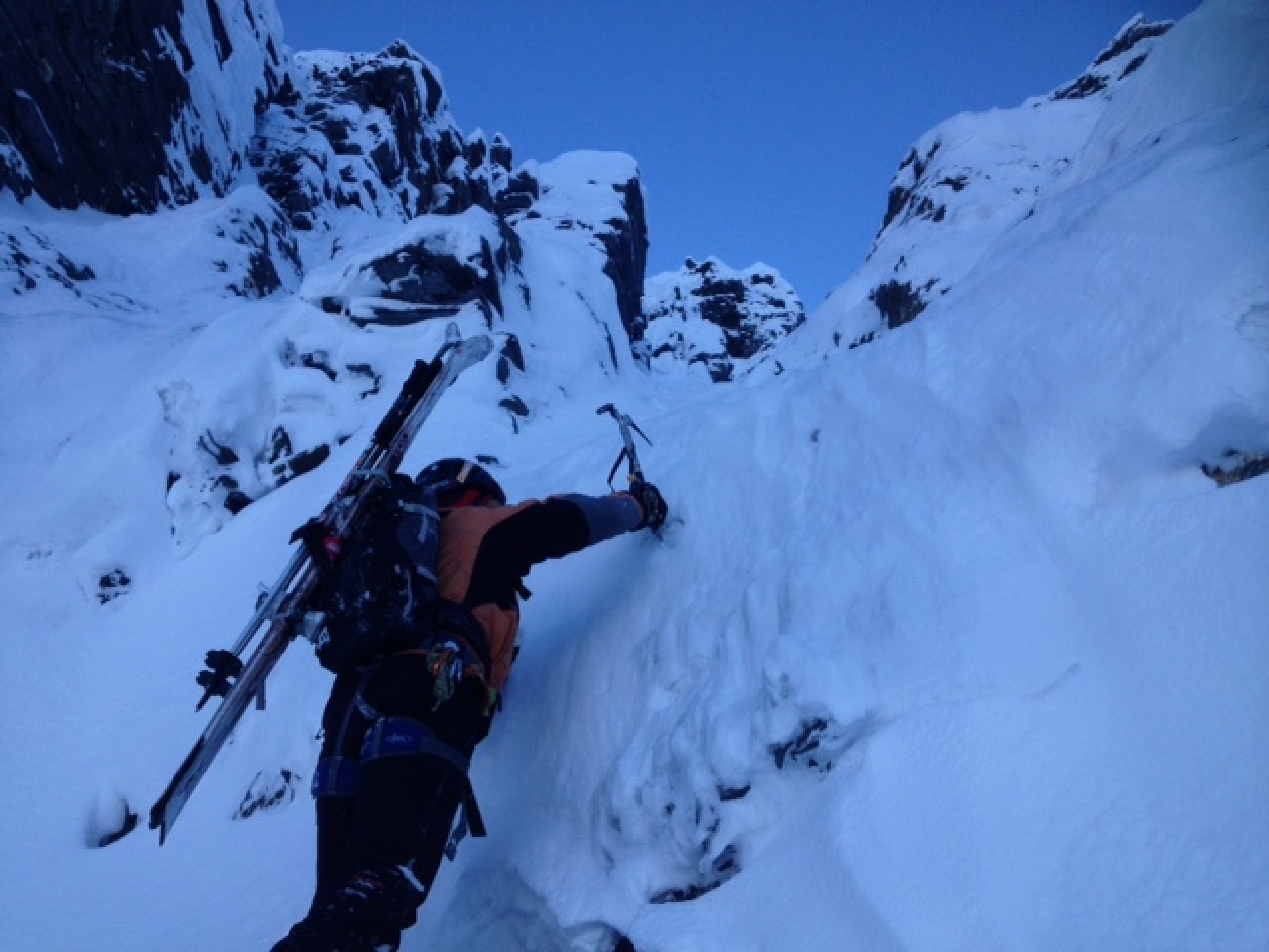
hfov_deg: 52.6
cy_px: 476
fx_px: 1283
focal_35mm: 35
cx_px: 634
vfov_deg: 40.7
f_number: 2.4
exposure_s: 1/796
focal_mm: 4.28
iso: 50
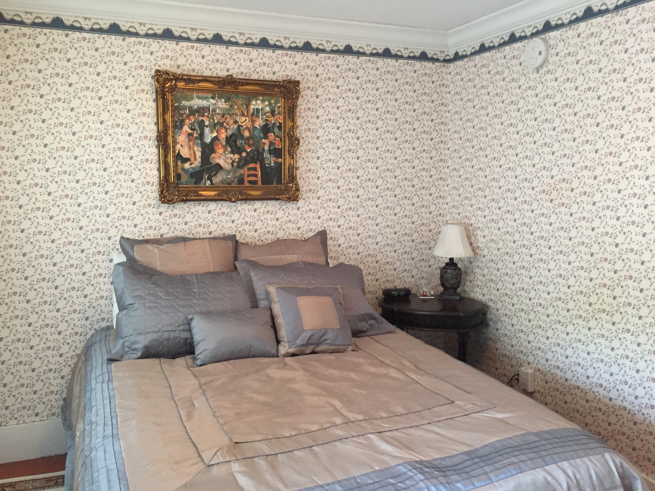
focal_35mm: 29
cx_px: 328
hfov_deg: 61.7
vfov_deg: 48.2
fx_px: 549
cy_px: 246
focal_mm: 4.15
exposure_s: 1/30
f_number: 2.2
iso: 250
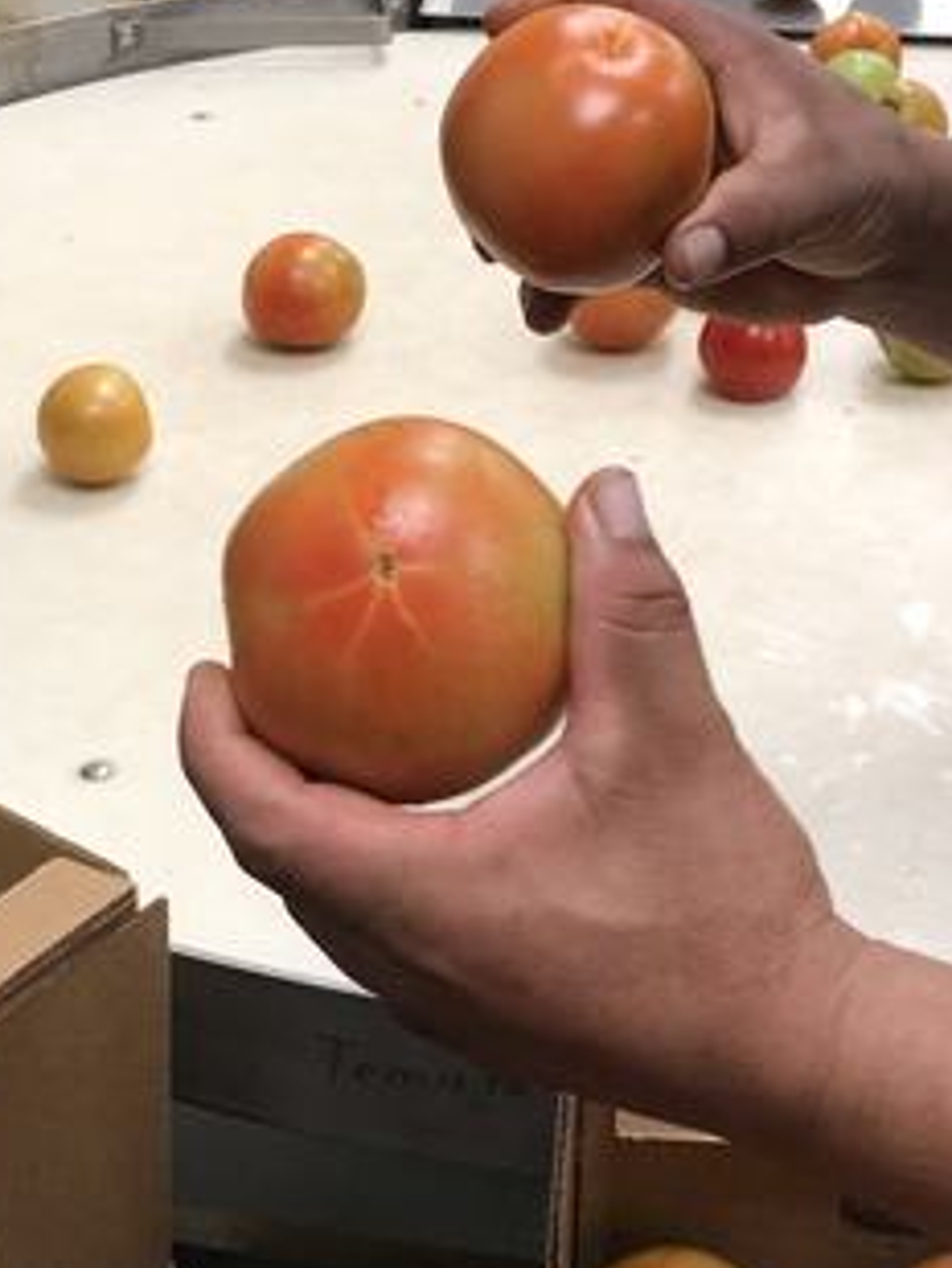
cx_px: 271
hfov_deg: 25.0
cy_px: 603
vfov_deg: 33.2
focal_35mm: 58
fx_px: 2125
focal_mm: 3.99
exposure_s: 1/30
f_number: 1.8
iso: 32
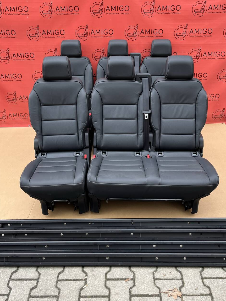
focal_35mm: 33
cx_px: 121
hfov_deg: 42.9
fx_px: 287
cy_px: 126
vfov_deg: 55.1
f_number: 1.6
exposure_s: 1/184
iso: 40
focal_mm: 5.1
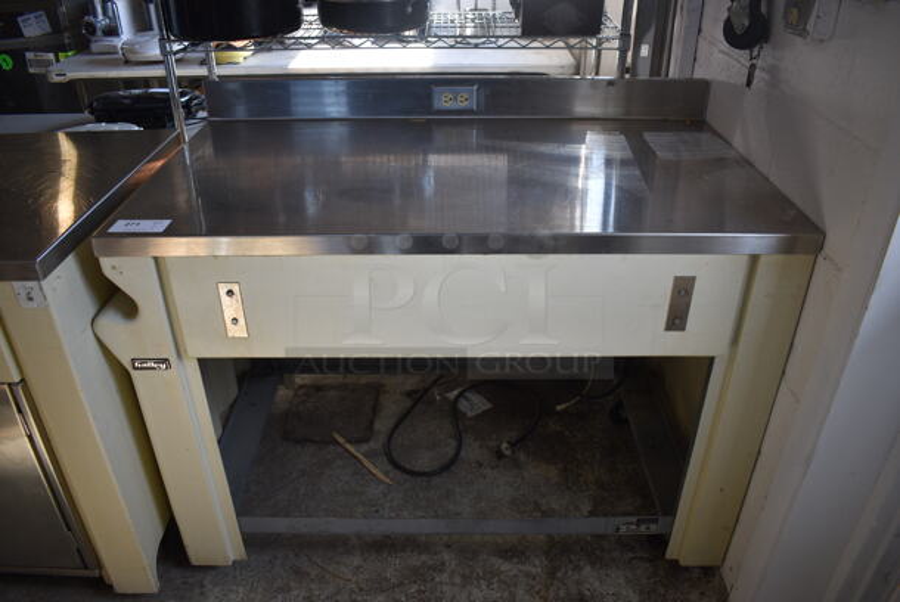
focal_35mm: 27
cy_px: 301
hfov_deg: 67.3
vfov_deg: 48.0
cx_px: 450
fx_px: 676
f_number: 3.5
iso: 400
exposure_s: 1/250
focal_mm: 18
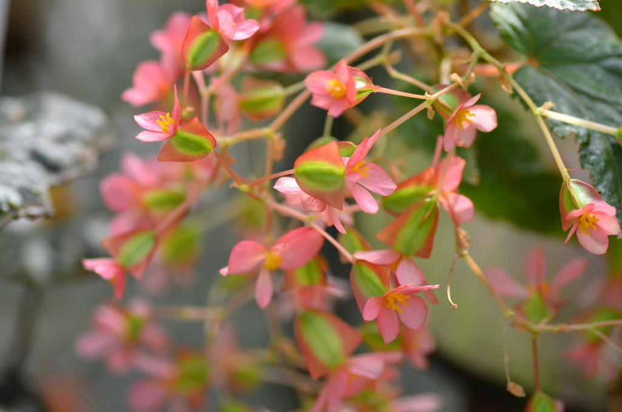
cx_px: 311
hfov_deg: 15.2
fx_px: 2327
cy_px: 206
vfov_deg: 10.1
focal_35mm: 135
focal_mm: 90
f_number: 3.2
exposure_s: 1/125
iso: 100
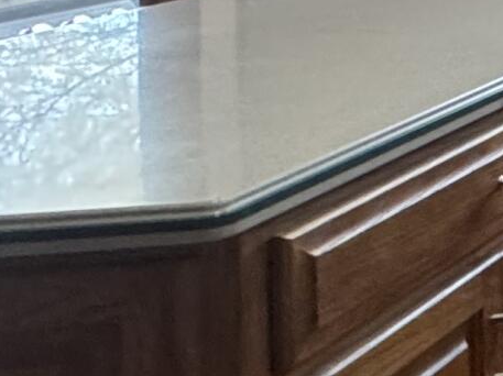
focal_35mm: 92
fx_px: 1336
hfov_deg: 11.8
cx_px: 1470
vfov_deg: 14.7
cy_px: -215
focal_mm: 2.22
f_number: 2.2
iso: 320
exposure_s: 1/60
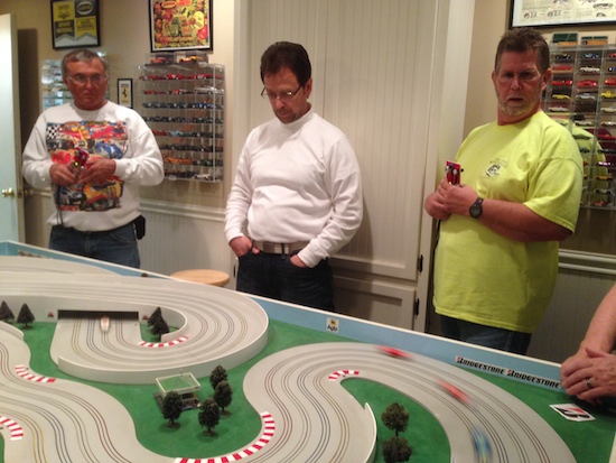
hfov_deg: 55.3
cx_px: 308
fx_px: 587
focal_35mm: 33
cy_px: 232
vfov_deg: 43.0
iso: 125
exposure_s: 1/20
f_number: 2.4
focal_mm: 4.12
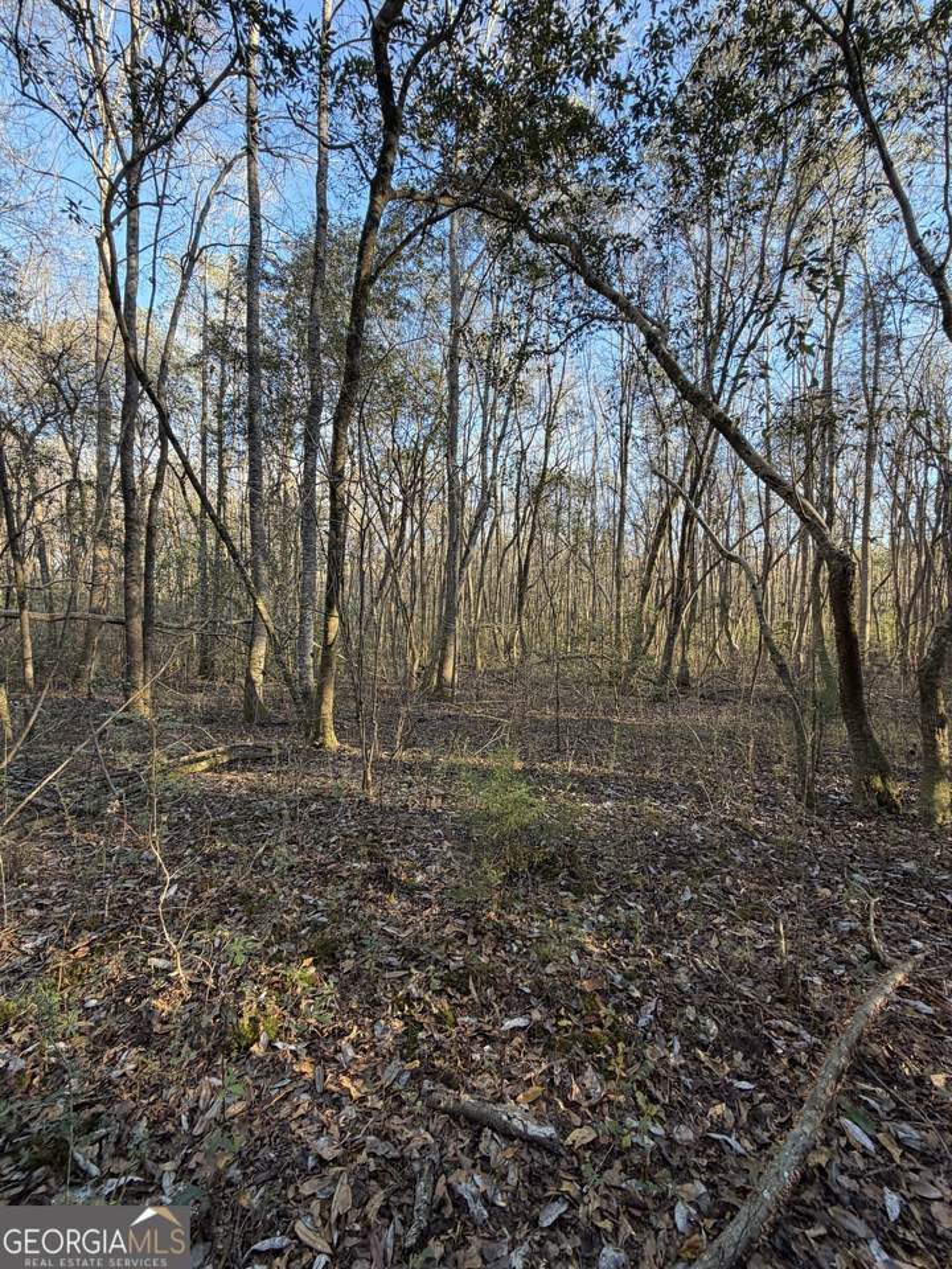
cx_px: 476
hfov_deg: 85.7
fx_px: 513
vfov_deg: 102.1
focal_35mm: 14
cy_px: 634
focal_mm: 2.22
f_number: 2.2
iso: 64
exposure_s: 1/121
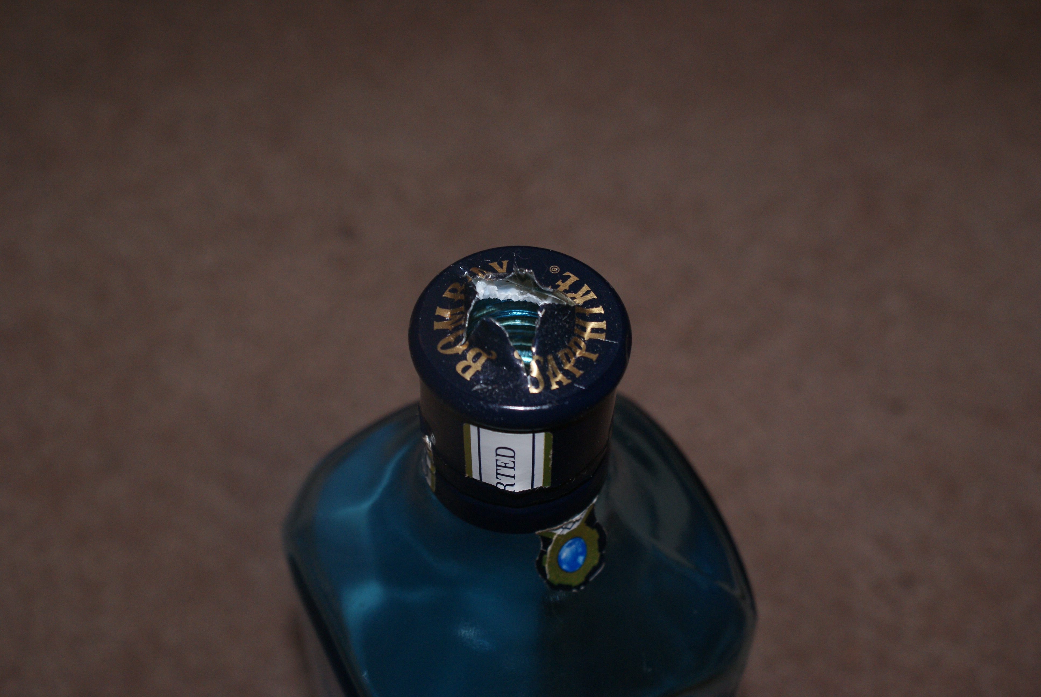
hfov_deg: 37.8
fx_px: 1520
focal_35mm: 52
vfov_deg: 25.8
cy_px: 348
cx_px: 520
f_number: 6.3
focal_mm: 35
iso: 400
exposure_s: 1/60
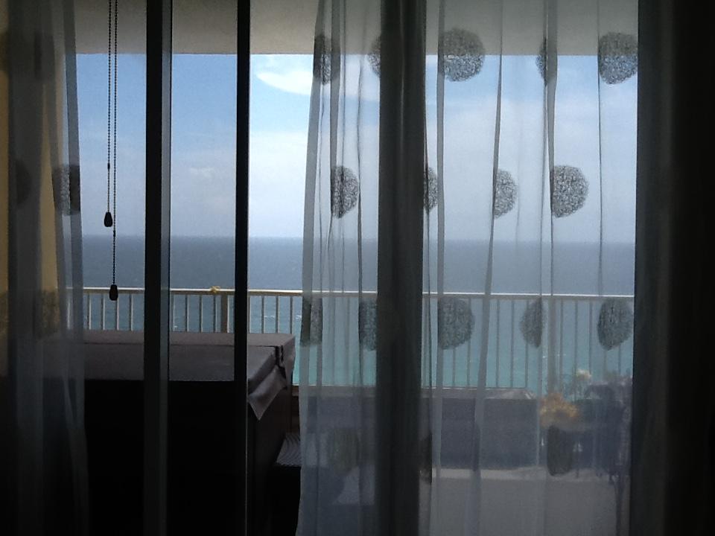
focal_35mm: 44
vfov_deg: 32.9
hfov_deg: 42.9
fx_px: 909
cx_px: 358
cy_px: 268
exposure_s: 1/505
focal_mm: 2.03
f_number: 2.4
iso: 40
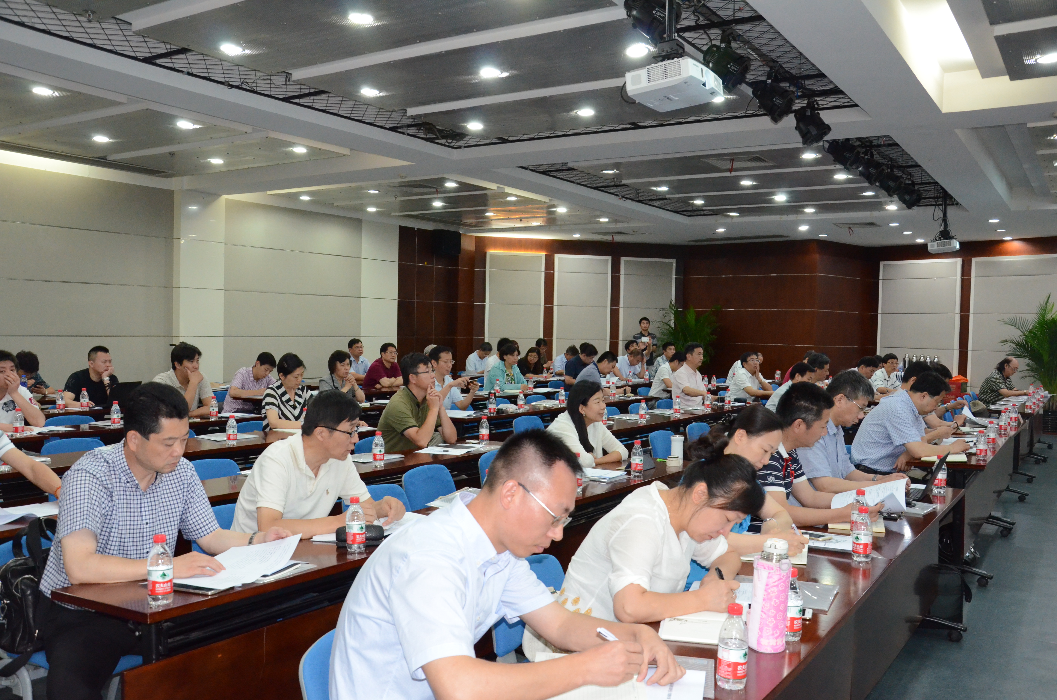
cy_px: 350
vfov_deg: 41.5
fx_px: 923
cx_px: 528
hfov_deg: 59.6
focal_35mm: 32
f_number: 5.6
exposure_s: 1/60
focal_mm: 21
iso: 2800
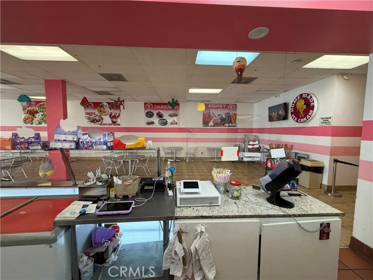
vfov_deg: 85.7
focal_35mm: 14
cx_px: 186
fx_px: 151
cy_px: 140
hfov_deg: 102.1
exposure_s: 1/120
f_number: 2.2
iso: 250
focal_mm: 2.22
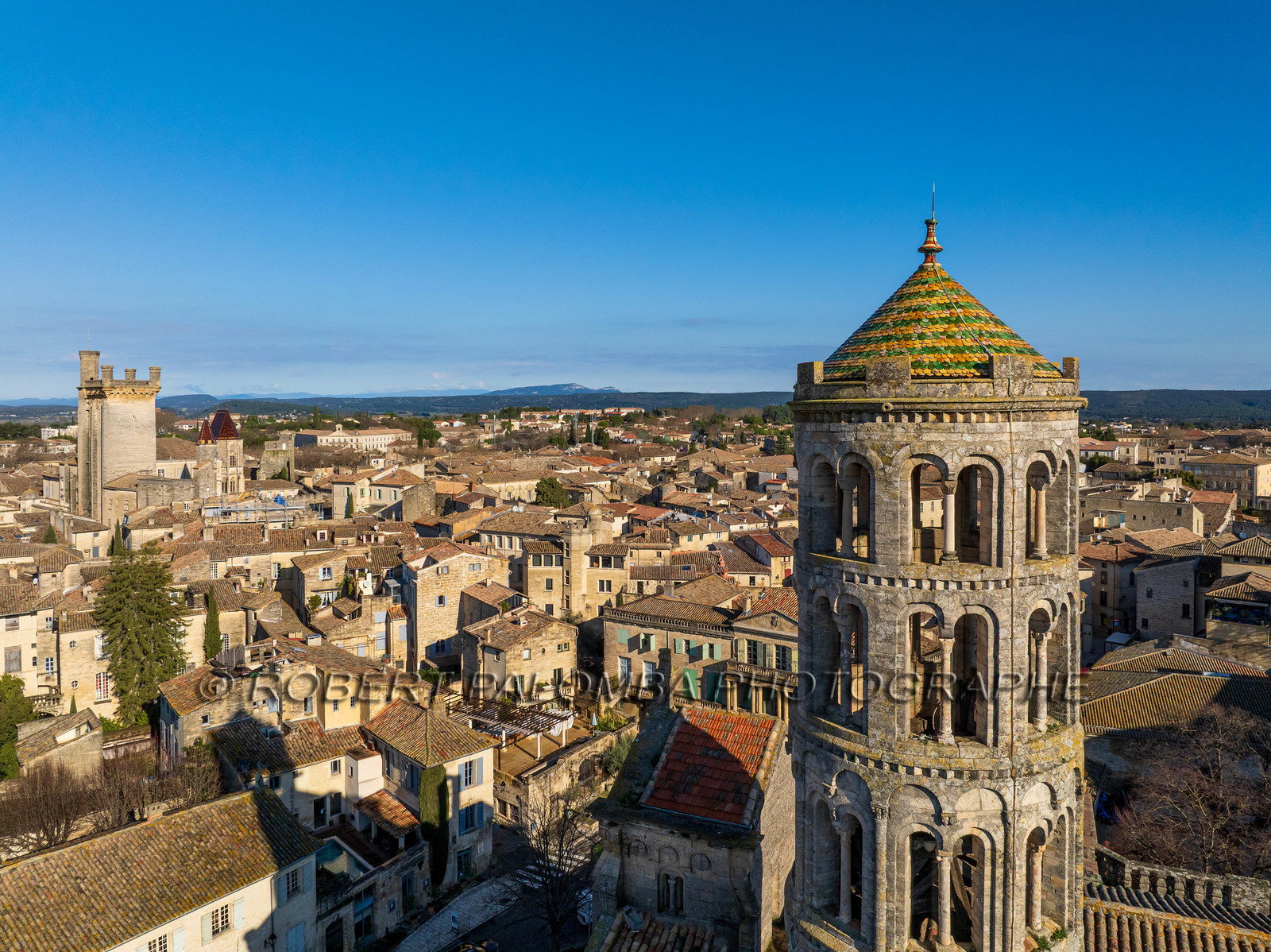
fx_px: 881
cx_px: 636
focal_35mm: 24
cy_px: 476
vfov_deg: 56.8
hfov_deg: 71.6
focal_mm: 12.3
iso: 200
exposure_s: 1/100
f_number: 6.3
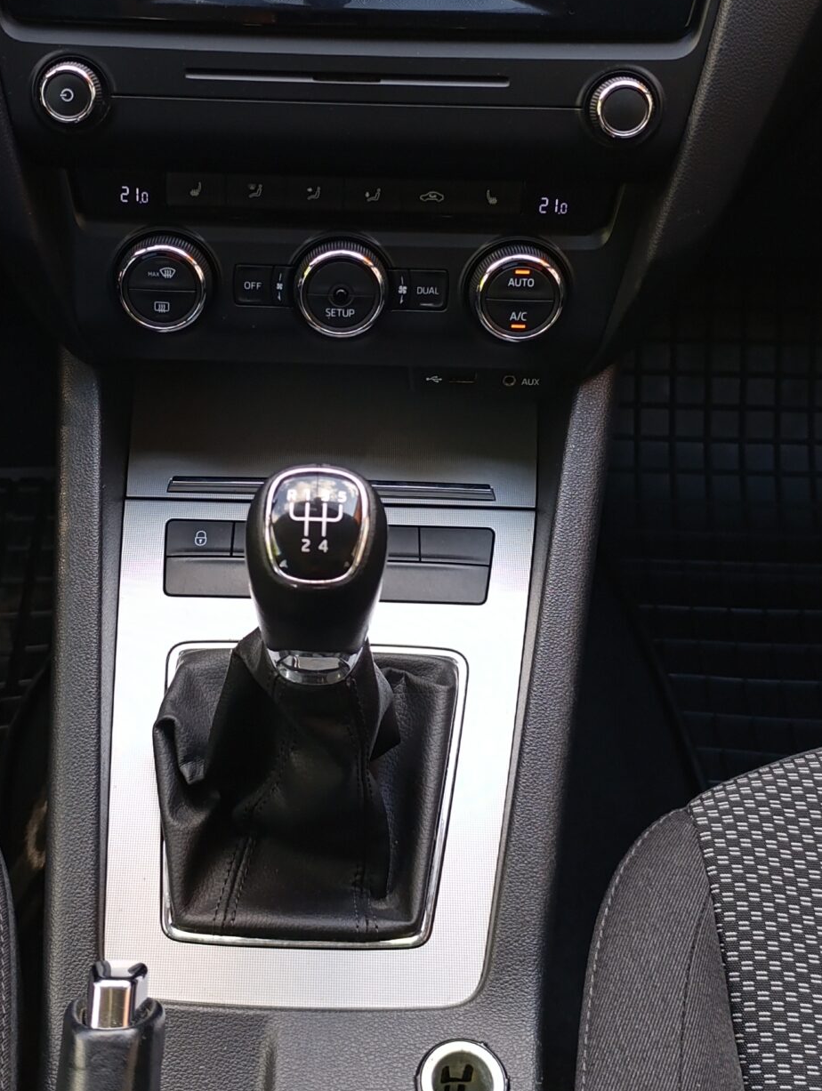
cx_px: 296
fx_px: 1516
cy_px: 371
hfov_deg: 30.2
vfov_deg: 39.2
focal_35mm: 48
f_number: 1.6
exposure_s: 1/100
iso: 160
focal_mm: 6.14
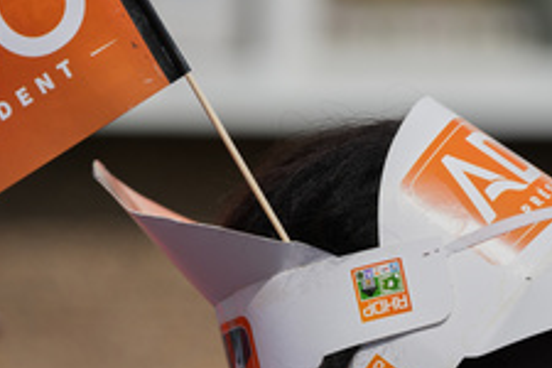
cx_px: 285
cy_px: 232
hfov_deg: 5.9
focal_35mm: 348
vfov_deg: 3.9
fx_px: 5336
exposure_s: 1/2000
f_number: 4
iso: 100
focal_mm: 153
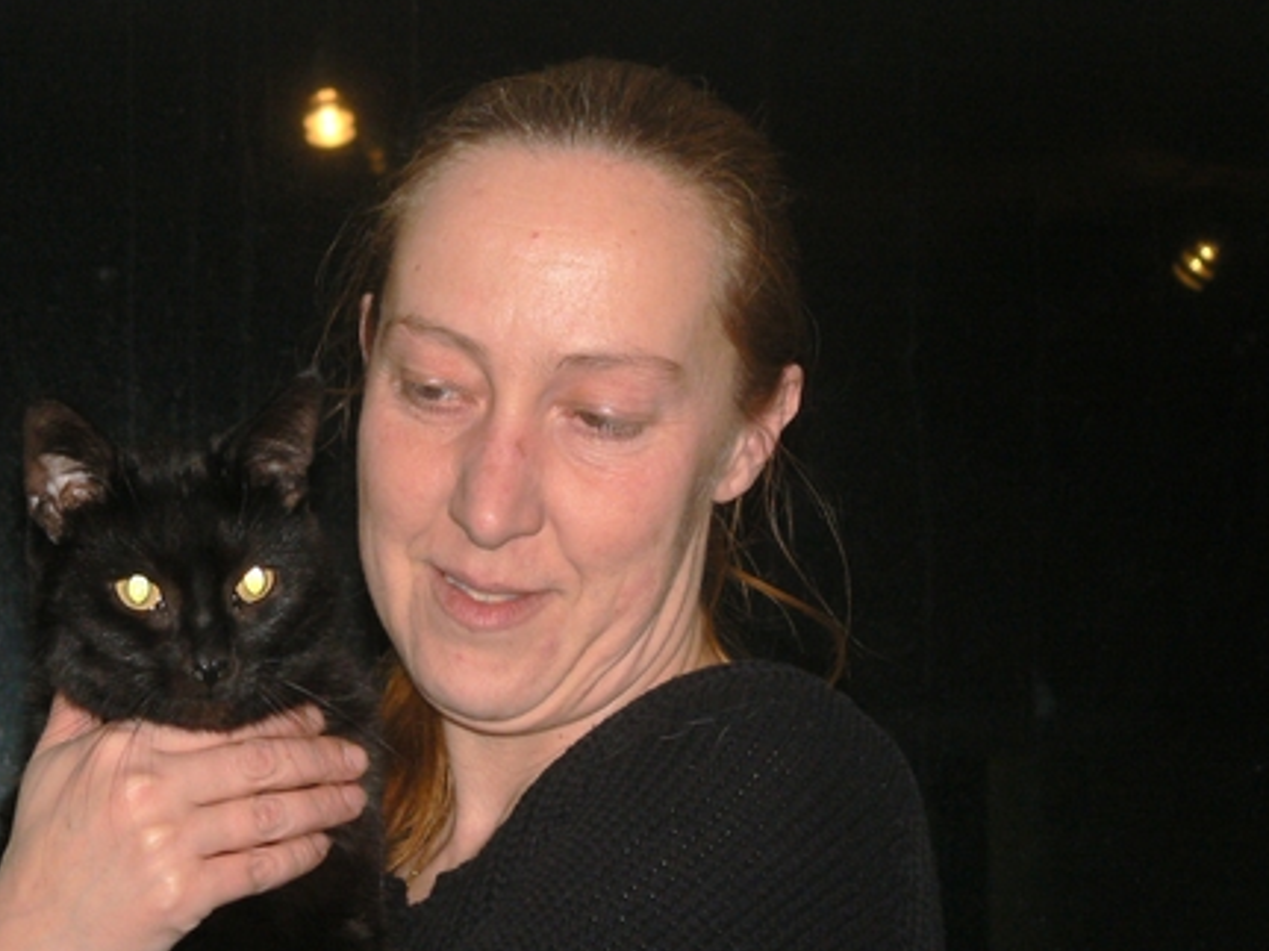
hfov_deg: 11.6
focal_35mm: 170
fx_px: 6230
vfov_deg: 8.7
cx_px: 465
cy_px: 580
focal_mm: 20.3
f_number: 3.2
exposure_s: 1/30
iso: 80
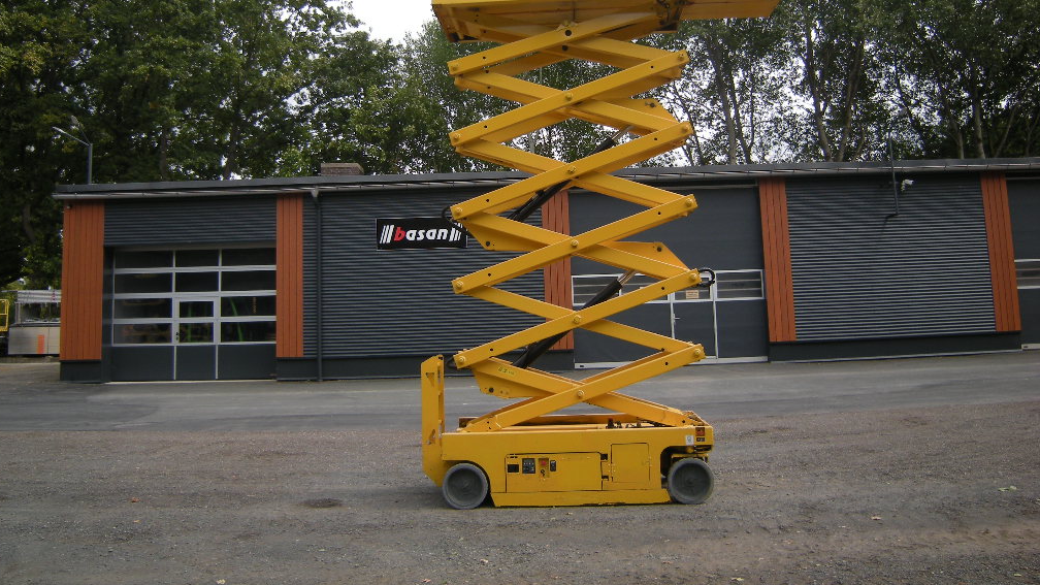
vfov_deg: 37.5
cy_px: 206
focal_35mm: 31
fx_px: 855
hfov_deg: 62.6
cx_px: 513
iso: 64
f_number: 5.6
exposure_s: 1/164
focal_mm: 4.7
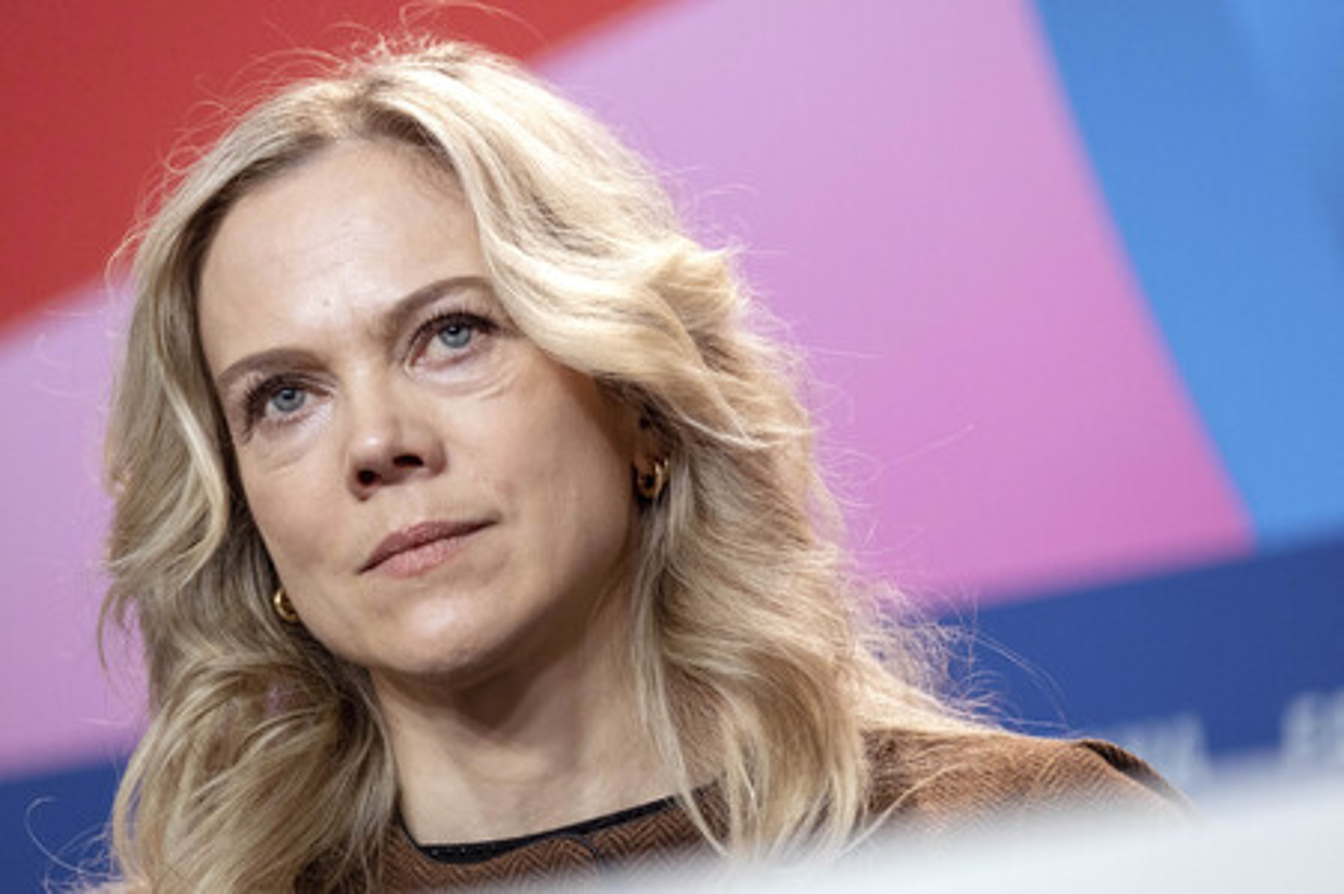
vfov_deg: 7.1
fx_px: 7237
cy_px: 447
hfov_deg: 10.6
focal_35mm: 194
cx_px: 672
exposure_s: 1/400
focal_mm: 129.2
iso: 2000
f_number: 2.8
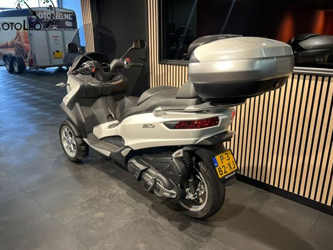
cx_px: 165
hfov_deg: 63.4
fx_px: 269
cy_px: 126
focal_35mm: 28
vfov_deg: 49.8
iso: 200
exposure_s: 1/50
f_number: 1.6
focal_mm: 5.1
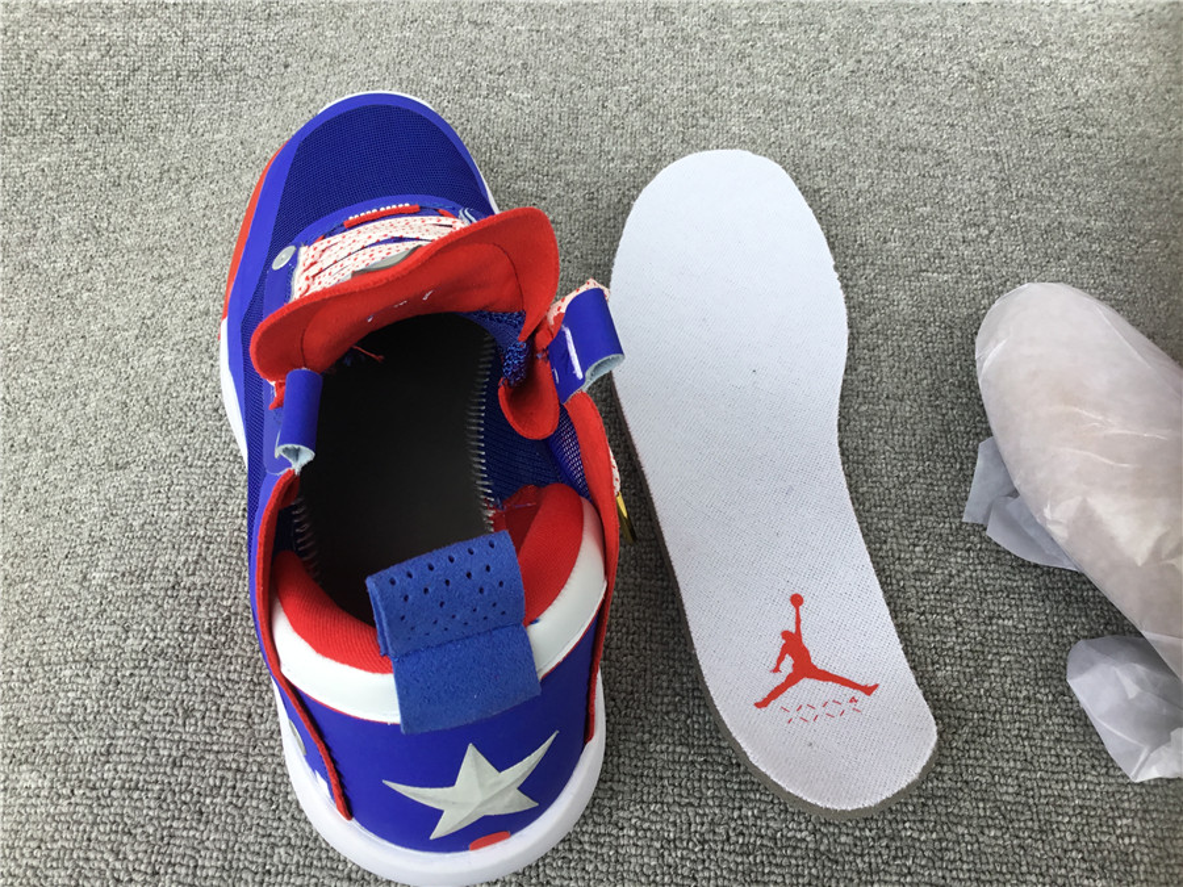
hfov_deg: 58.4
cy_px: 444
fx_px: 1059
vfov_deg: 45.4
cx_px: 592
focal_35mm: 31
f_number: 2.4
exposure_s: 1/110
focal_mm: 3.3
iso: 25
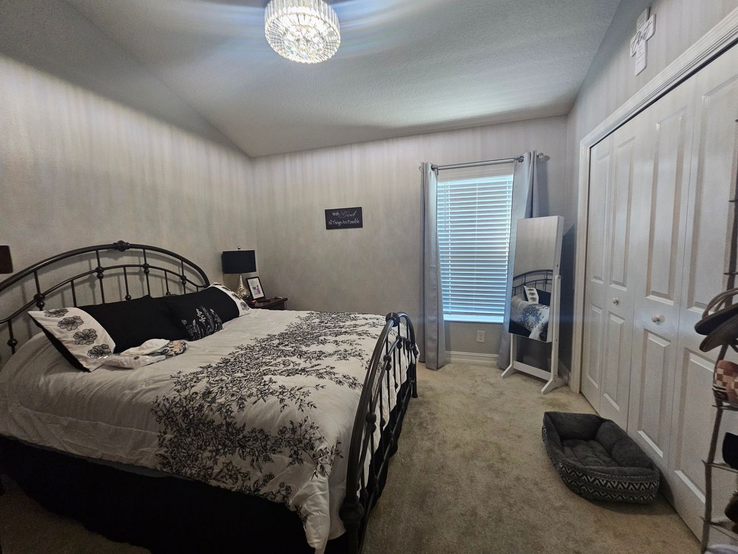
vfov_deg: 89.9
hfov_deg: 106.2
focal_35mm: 13
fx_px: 277
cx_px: 369
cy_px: 277
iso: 400
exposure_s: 1/30
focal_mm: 2.2
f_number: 2.2
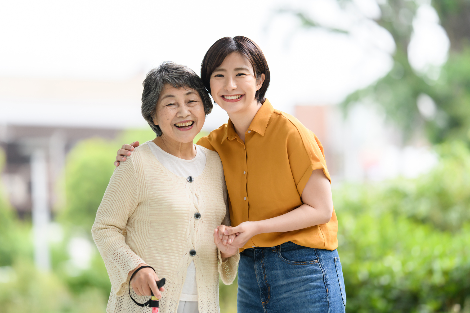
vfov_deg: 10.1
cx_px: 234
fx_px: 1775
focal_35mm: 136
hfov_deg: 15.1
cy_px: 156
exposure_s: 1/500
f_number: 1.8
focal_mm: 135
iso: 400
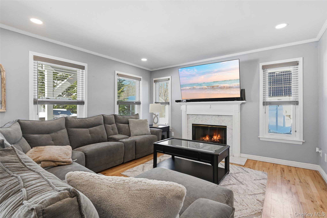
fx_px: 150
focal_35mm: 16
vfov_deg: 72.0
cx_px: 164
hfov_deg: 95.0
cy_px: 109
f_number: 16
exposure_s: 1/160
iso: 640
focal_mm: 16.5
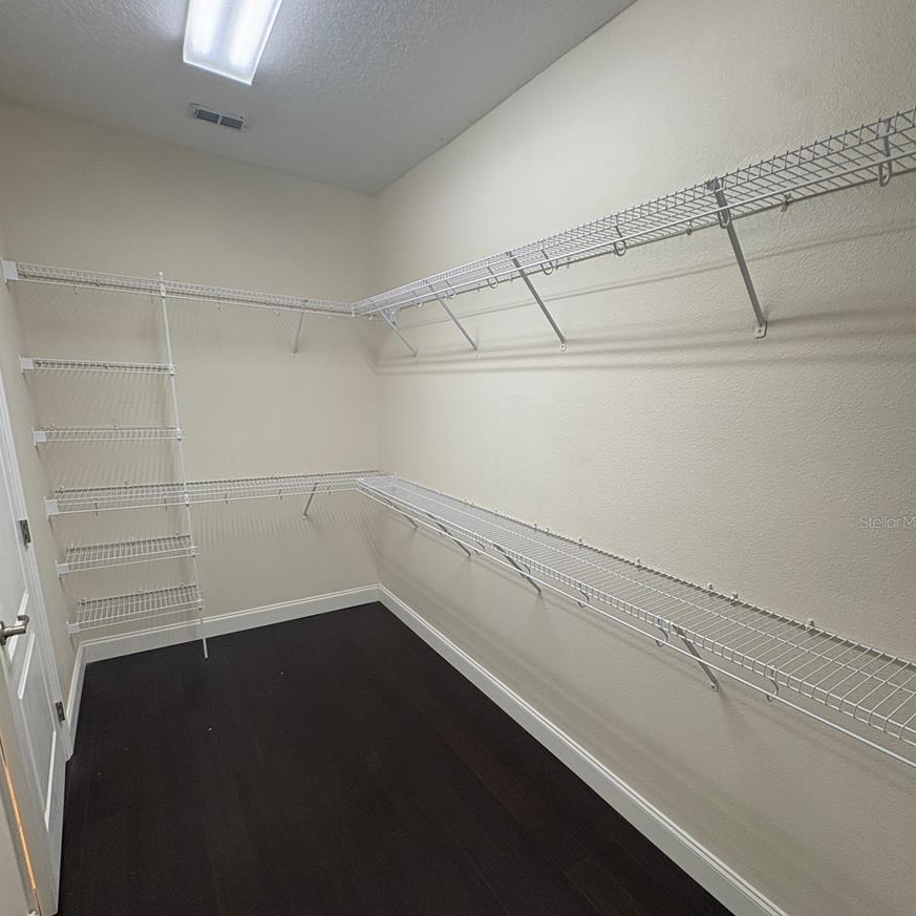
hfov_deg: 84.0
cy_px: 521
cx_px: 462
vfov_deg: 83.5
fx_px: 509
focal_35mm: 17
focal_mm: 2.22
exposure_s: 1/60
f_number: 2.2
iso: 125
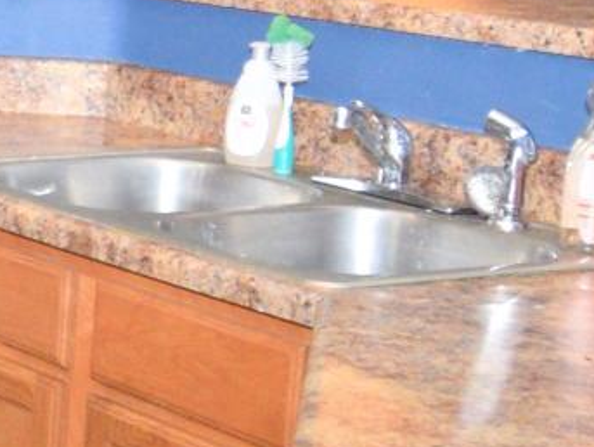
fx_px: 2164
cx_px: -597
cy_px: 152
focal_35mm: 126
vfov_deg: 11.8
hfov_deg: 13.4
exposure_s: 1/60
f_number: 4.5
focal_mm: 10
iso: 800
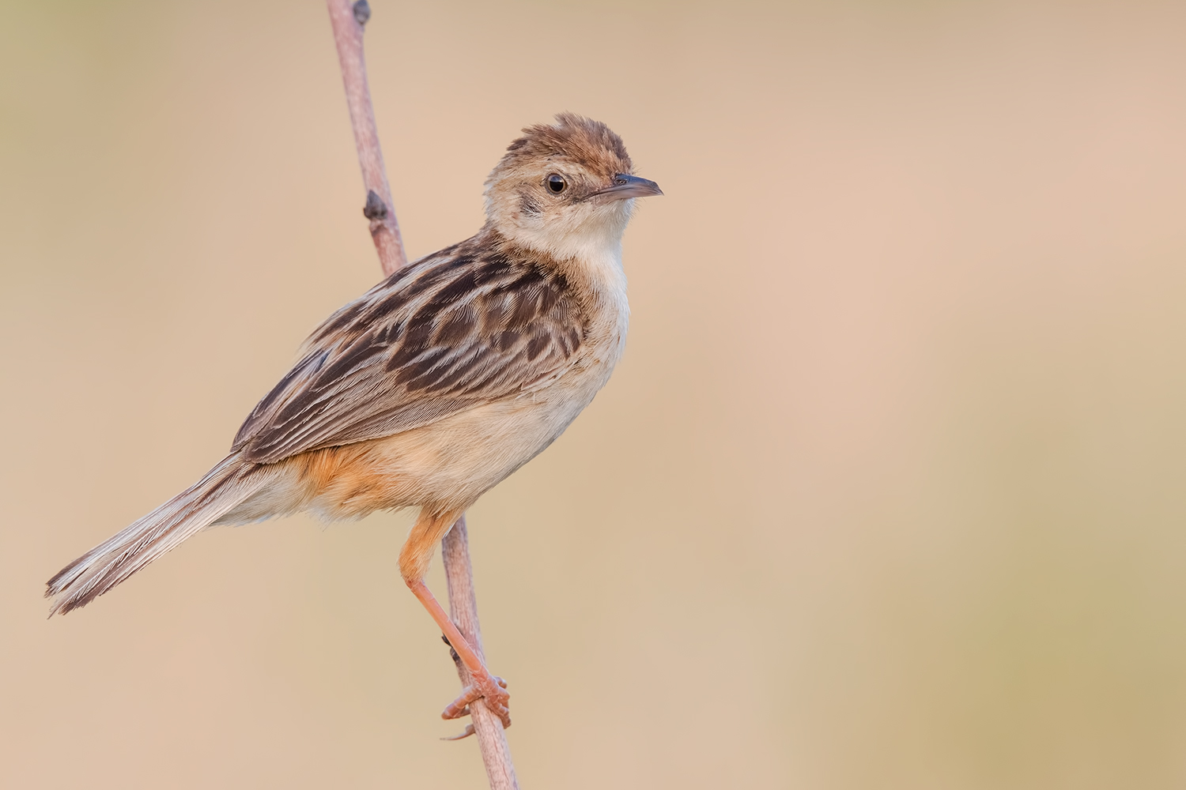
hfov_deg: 2.8
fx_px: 24212
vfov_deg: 1.9
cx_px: 593
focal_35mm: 735
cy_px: 395
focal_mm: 490
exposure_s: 1/250
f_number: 11
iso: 1100
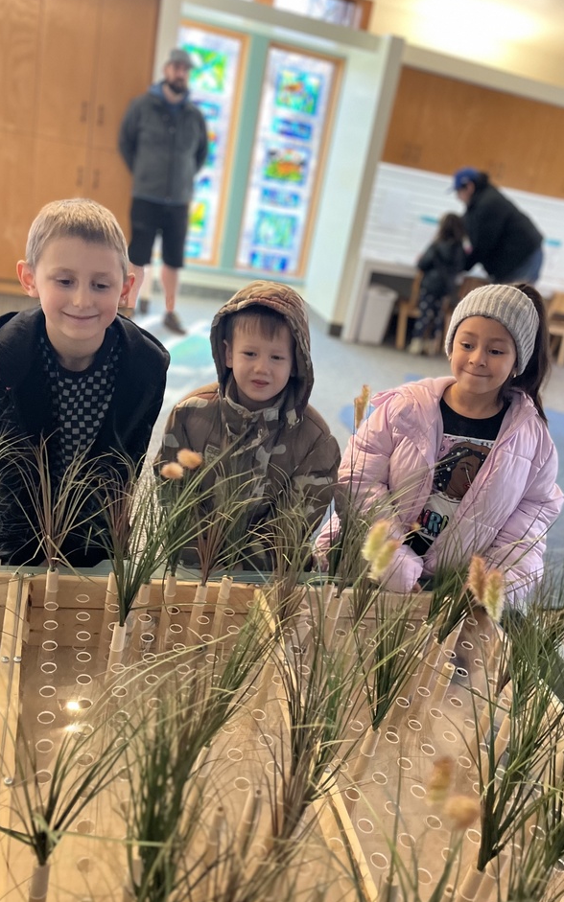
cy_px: 469
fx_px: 738
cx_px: 289
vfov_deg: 62.9
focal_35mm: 30
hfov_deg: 41.8
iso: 250
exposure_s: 1/60
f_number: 1.6
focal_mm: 5.1
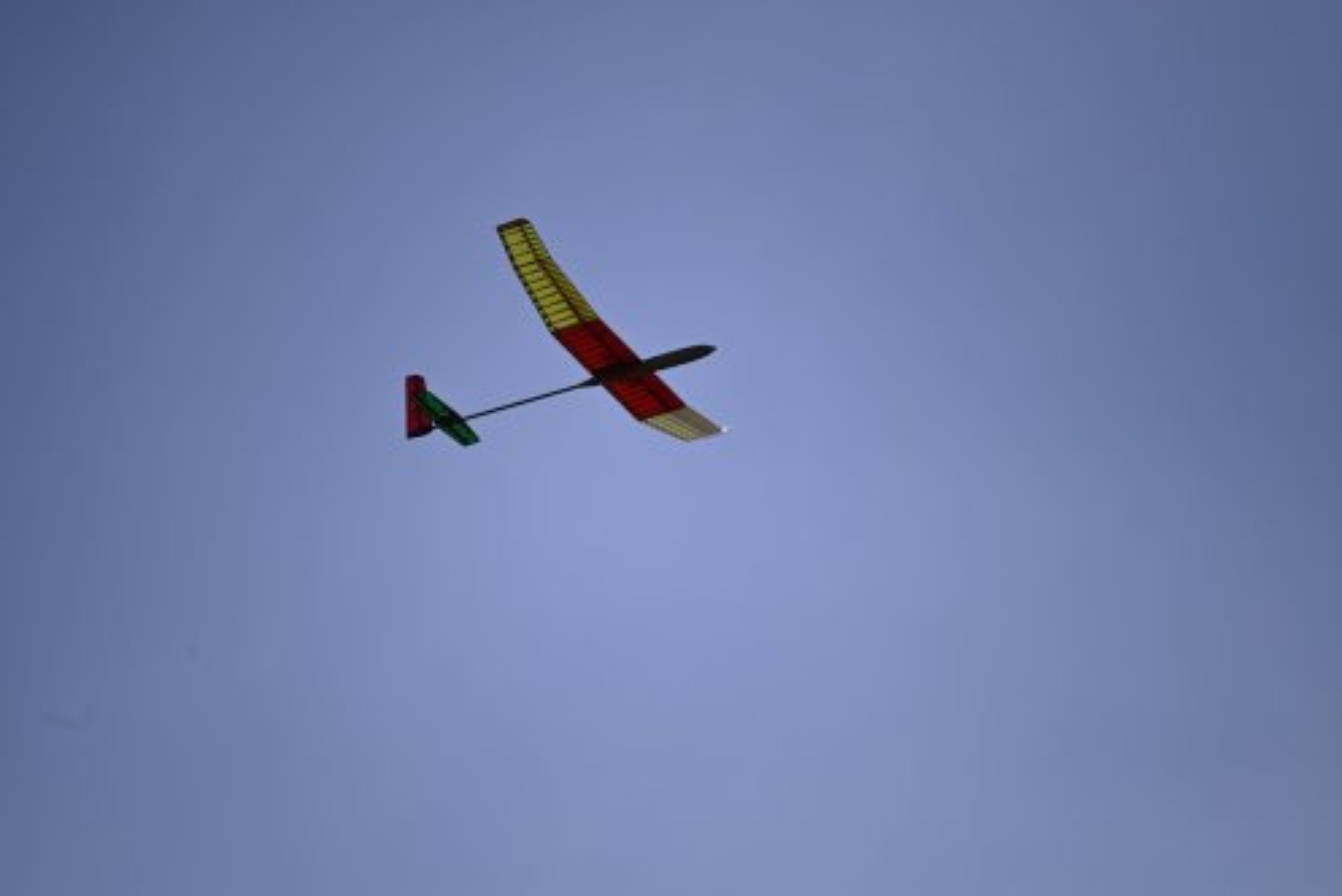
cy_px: 448
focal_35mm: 400
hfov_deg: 5.2
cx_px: 671
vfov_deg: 3.4
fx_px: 14919
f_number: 6.3
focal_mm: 400
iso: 320
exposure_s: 1/6400
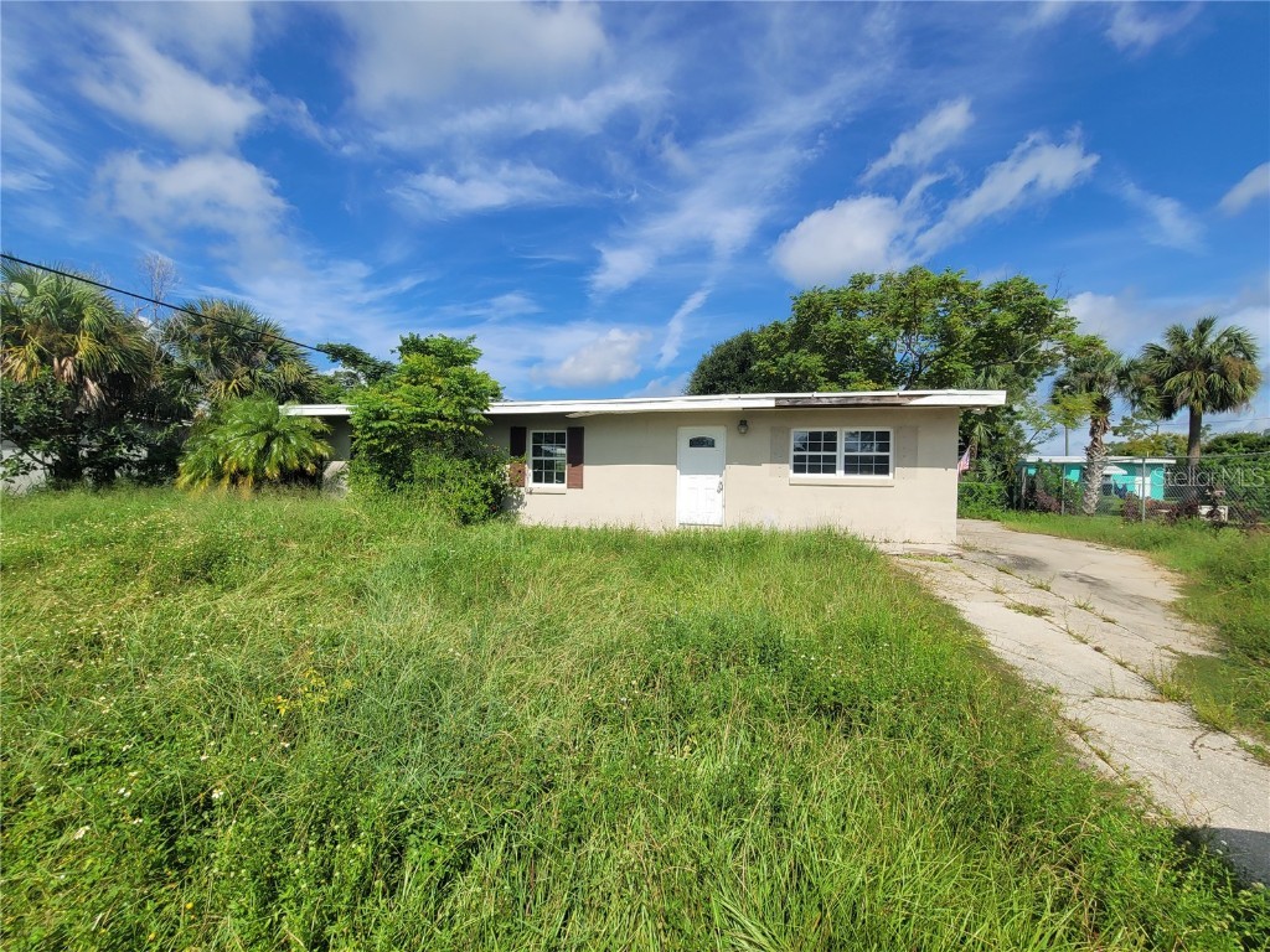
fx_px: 477
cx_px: 635
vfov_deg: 89.9
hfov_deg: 106.2
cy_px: 476
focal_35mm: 13
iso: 50
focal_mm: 2.2
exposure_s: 1/2259
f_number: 2.2
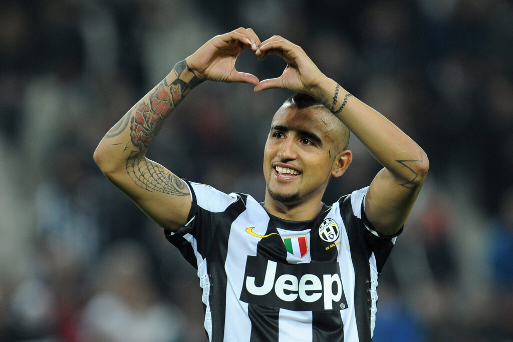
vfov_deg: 3.3
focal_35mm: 420
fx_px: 5985
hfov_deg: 4.9
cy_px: 171
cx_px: 256
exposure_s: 1/800
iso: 1600
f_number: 4
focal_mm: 420
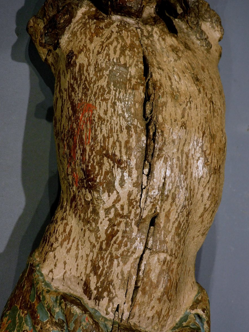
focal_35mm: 46
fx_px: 441
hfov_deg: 31.5
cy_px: 167
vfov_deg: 41.2
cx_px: 127
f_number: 4
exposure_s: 1/30
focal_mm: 8.1
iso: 180
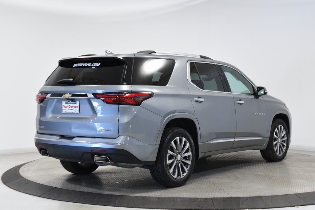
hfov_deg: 34.5
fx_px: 508
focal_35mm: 58
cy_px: 105
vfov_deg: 23.4
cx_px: 158
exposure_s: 1/80
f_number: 4.5
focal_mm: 58
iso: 1600
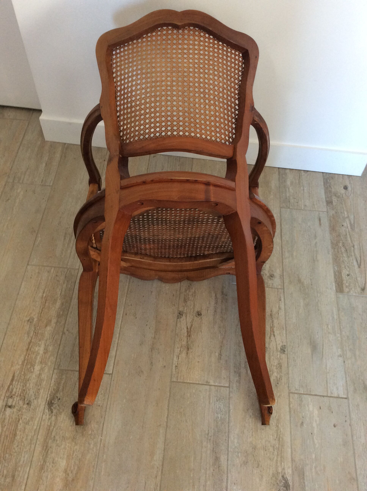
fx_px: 454
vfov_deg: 56.9
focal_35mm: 32
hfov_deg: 44.1
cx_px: 184
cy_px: 246
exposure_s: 1/25
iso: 80
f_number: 2.4
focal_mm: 3.3
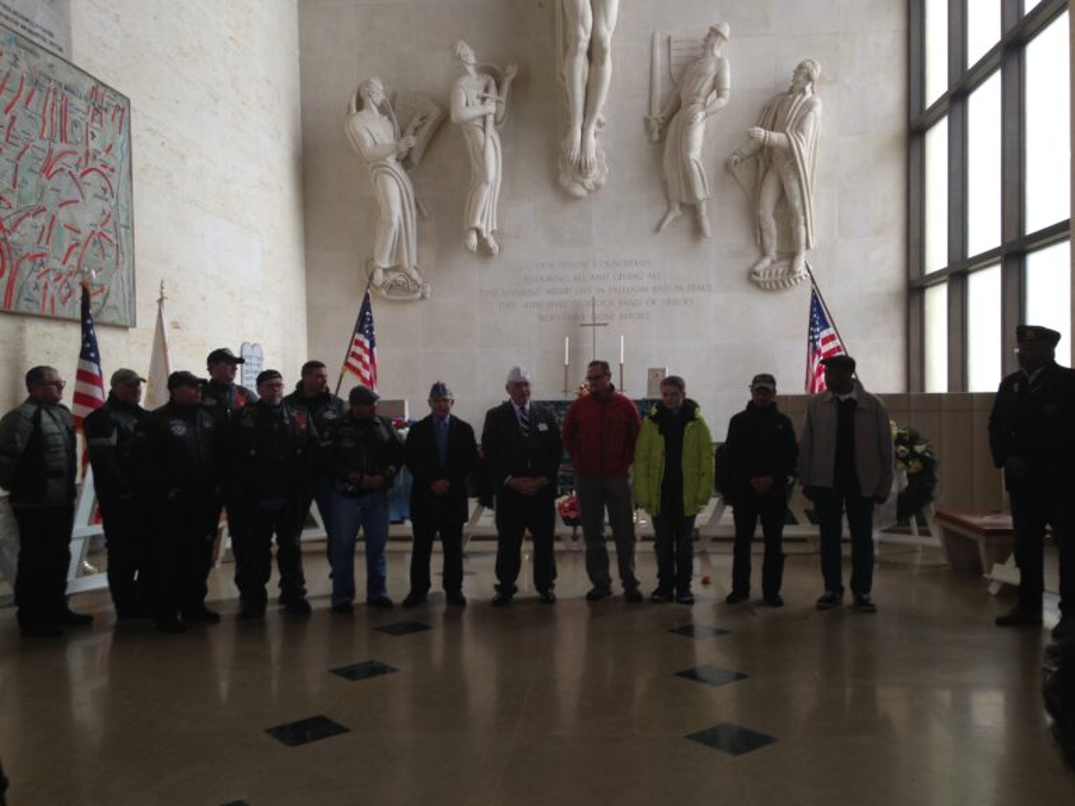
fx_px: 1025
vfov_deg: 42.9
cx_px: 538
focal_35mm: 33
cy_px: 403
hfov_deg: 55.4
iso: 50
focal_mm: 4.12
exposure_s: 1/30
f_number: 2.4
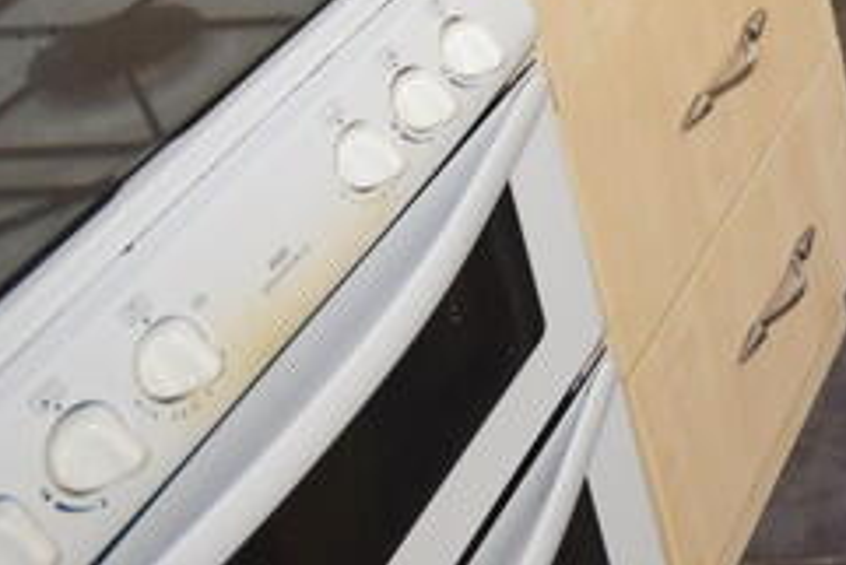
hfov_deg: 20.3
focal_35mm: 70
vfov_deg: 16.3
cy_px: -451
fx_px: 1649
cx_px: 1534
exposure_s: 1/125
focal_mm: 11
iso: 800
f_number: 5.6
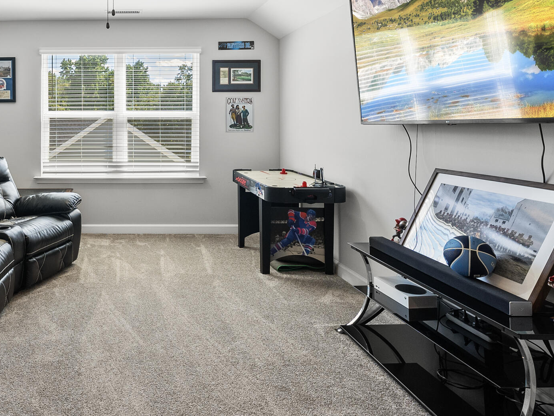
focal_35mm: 27
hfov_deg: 59.9
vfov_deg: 50.0
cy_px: 124
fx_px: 432
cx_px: 108
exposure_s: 1/25
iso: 800
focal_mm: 13
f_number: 7.1
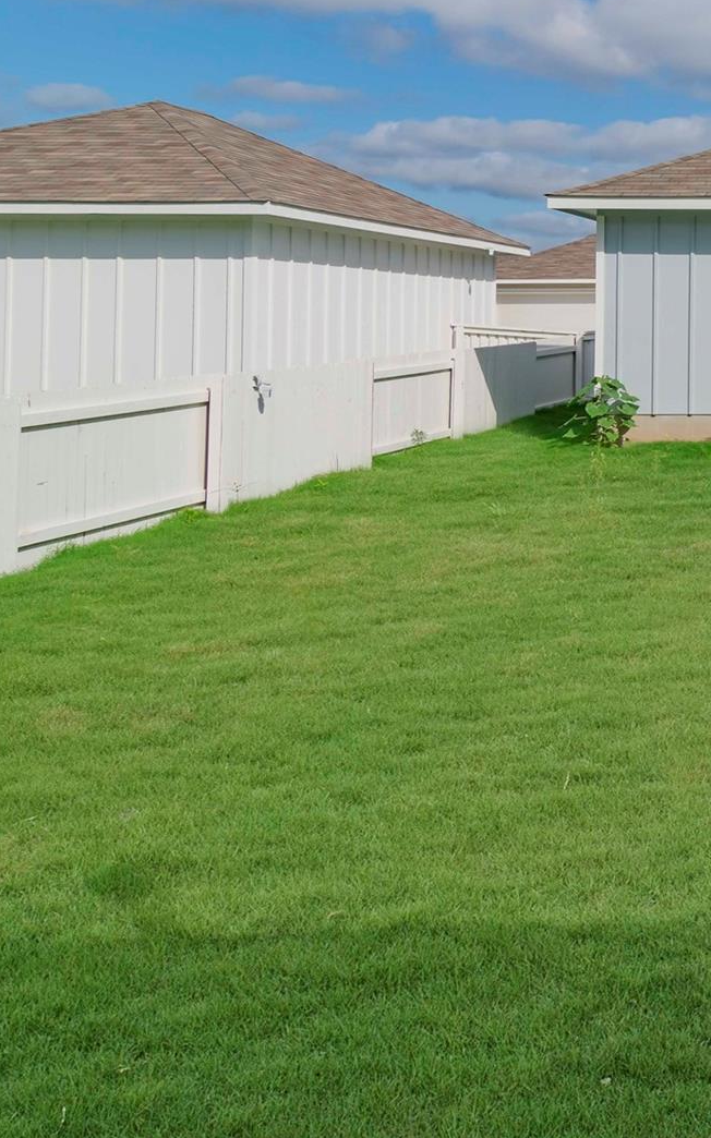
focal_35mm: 36
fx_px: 1117
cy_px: 435
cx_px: 1060
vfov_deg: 53.5
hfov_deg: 26.2
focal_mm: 12
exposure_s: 1/400
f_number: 10
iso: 100
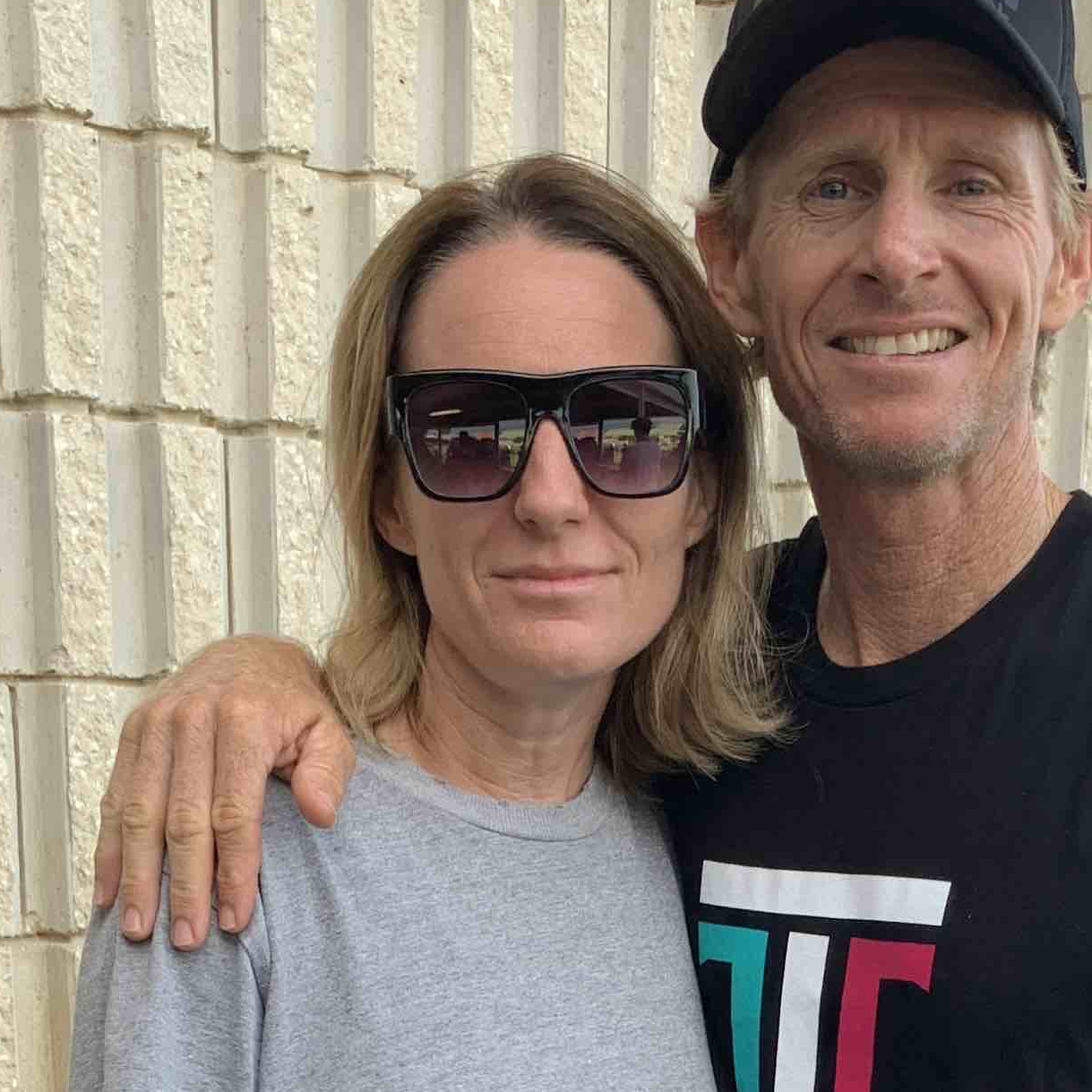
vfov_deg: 20.3
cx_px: 814
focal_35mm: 76
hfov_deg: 22.6
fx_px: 2712
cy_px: 1511
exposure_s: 1/161
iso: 25
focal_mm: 4.25
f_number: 1.8
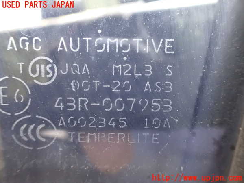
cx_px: 122
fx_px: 211
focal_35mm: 30
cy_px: 92
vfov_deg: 46.8
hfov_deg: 60.0
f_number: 2.3
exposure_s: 1/20
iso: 1600
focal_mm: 5.4
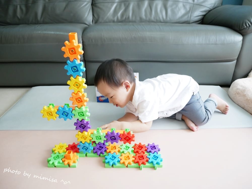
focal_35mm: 24
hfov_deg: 71.6
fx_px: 175
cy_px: 94
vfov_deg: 56.9
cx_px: 126
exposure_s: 1/60
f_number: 3.5
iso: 640
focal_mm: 12
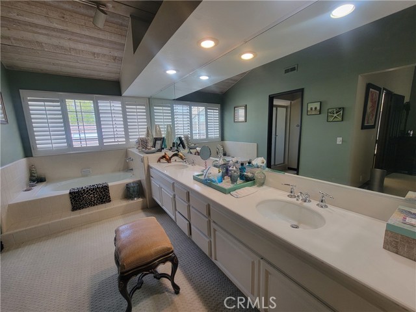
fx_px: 156
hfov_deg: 106.2
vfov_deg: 89.9
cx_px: 208
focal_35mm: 13
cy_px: 156
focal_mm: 2.2
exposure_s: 1/60
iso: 100
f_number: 2.2
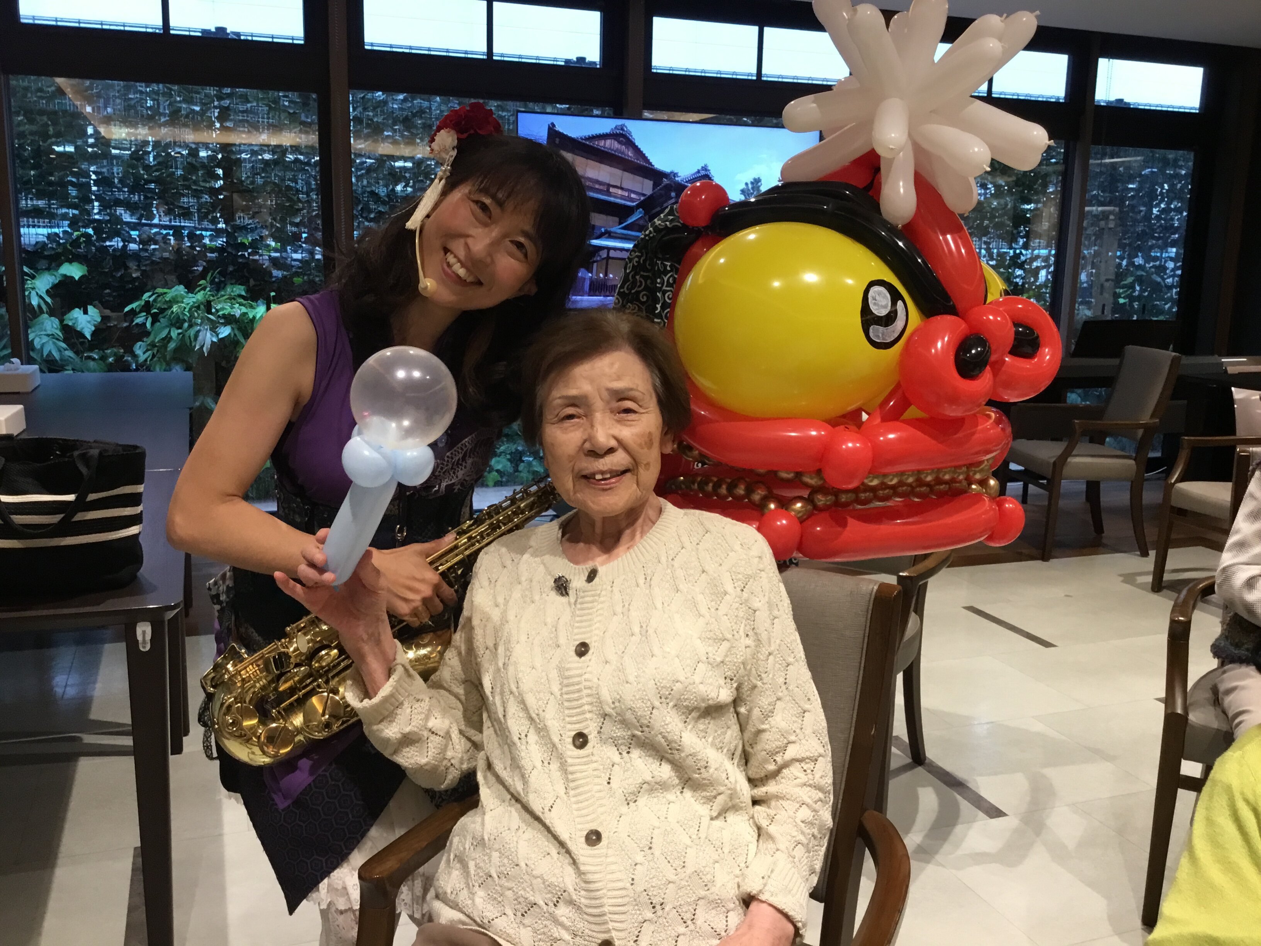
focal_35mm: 31
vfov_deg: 45.4
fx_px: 1129
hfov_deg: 58.4
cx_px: 630
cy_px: 473
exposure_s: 1/30
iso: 80
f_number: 2.4
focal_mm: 3.3
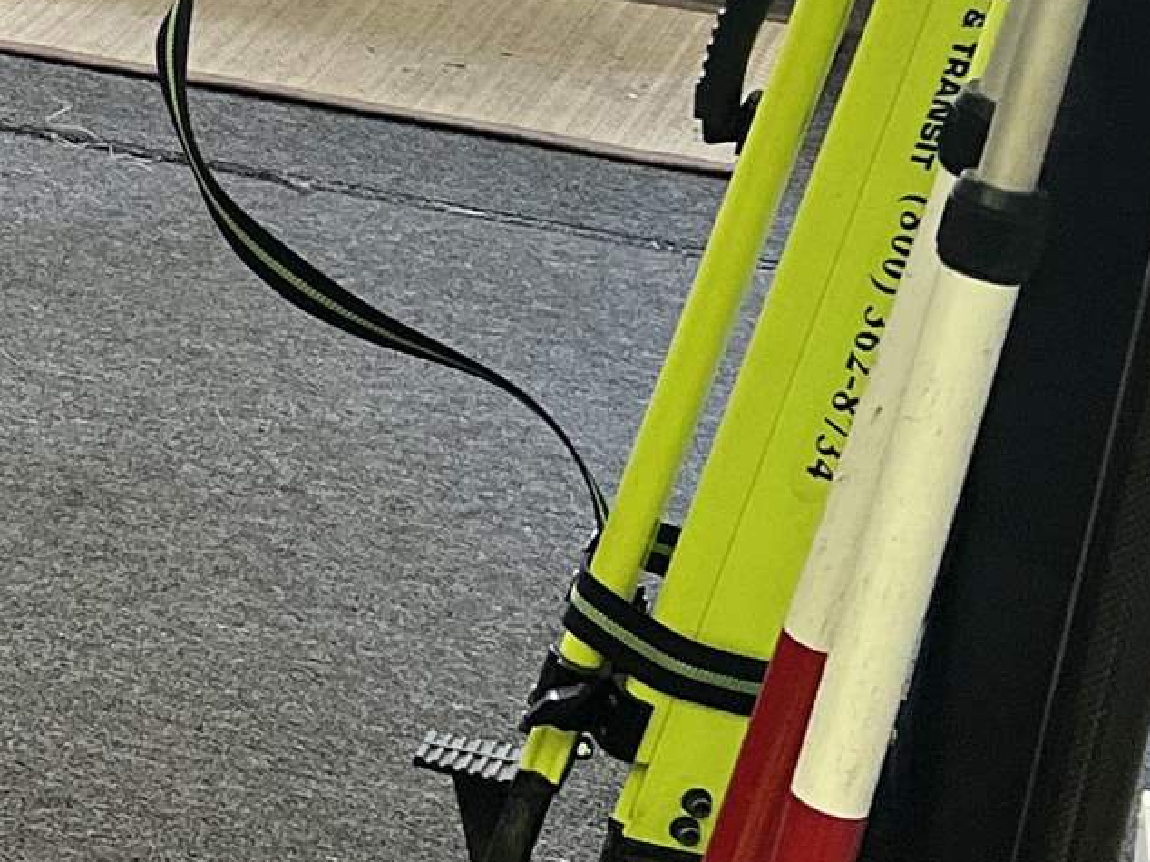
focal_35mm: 126
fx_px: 4184
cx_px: -1146
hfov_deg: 13.4
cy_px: -504
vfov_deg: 11.2
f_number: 1.5
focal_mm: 5.7
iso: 80
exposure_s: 1/60
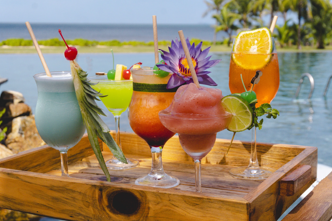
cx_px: 160
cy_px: 117
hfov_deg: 33.6
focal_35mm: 60
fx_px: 549
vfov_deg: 22.8
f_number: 9
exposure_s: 1/1250
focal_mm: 37
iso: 500
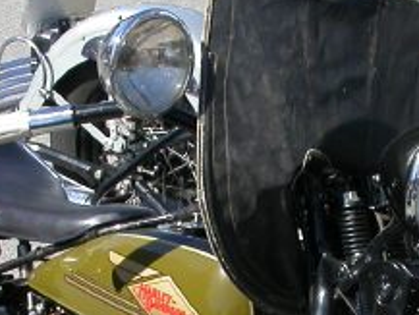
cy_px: 369
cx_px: 234
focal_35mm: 140
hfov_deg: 14.1
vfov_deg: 10.4
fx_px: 1696
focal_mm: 7.85
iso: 100
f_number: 6
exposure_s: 1/258
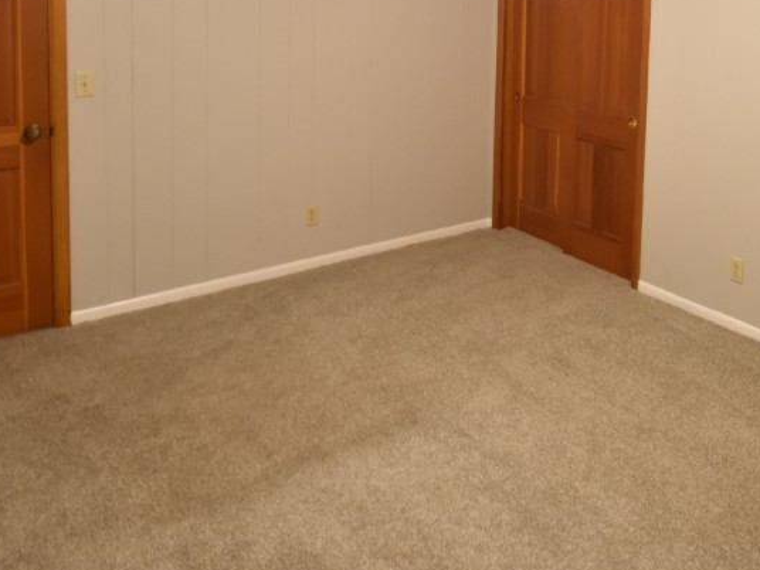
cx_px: 571
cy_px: 47
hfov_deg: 55.5
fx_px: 681
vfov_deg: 41.5
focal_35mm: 31
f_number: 3.5
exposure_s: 1/15
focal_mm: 10
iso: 800
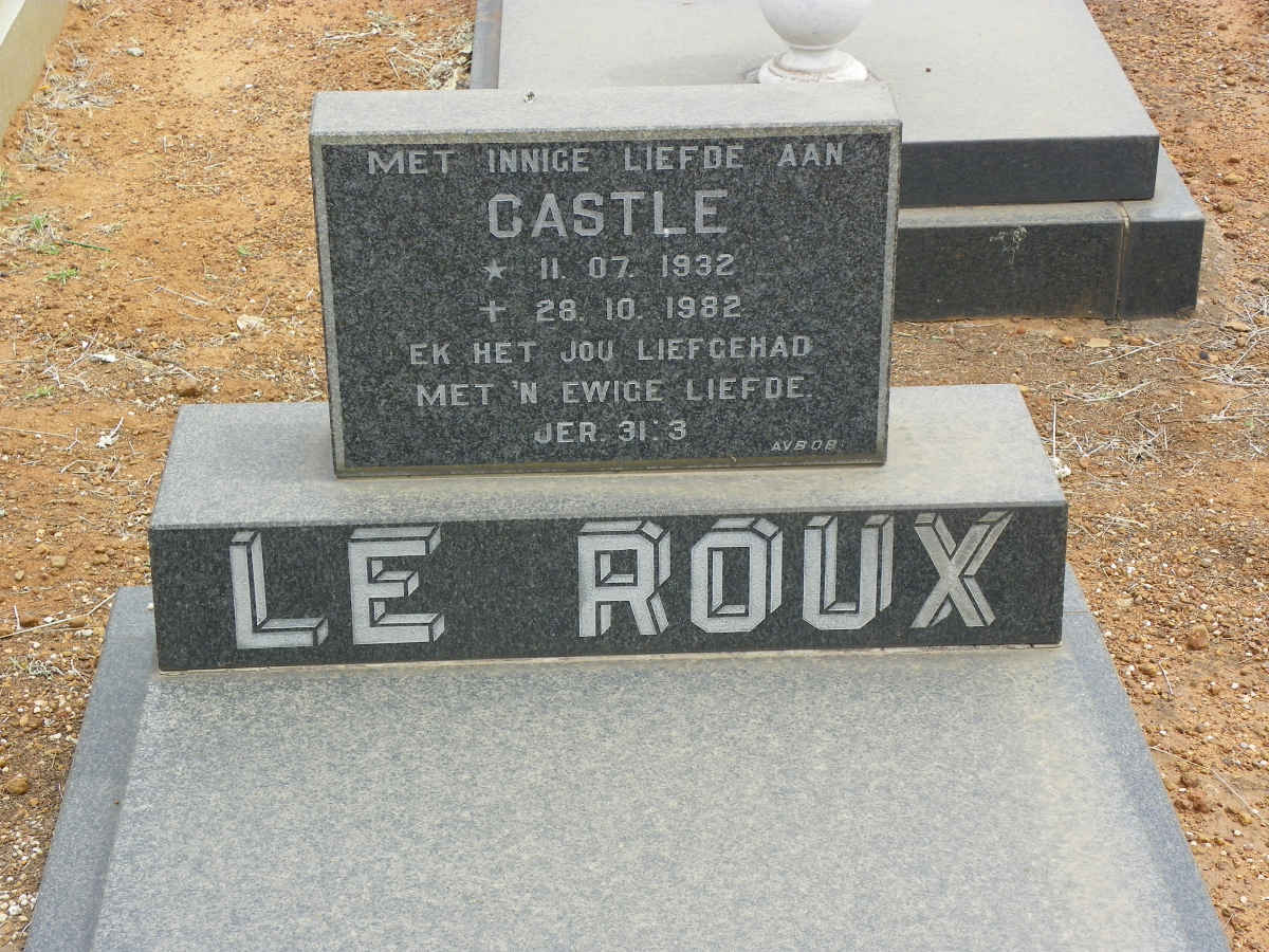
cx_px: 634
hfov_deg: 26.7
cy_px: 476
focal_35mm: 73
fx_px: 2676
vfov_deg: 20.2
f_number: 4
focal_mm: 13
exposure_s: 1/160
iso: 64
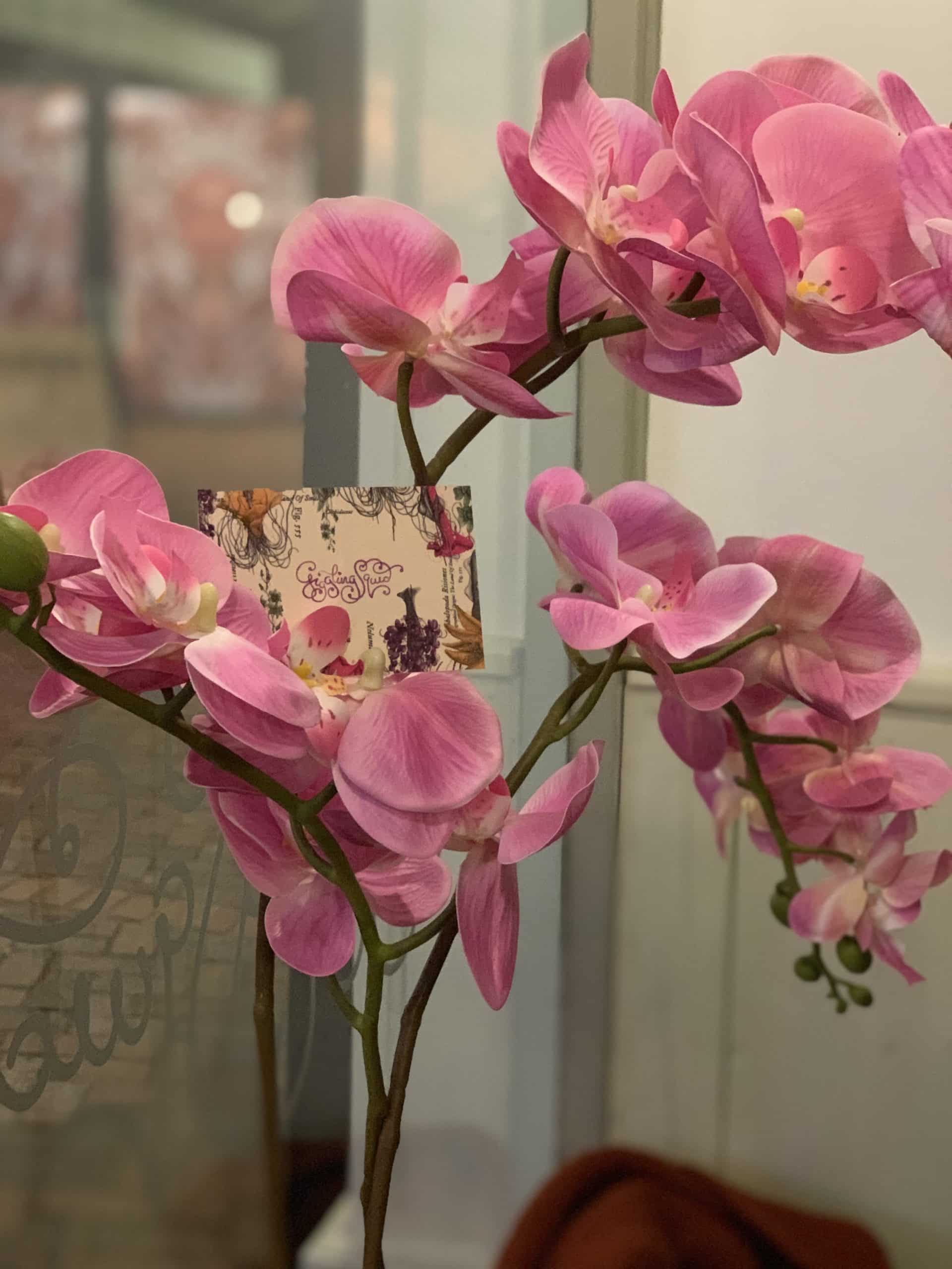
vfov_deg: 36.8
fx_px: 1907
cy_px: 634
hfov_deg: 28.0
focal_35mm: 52
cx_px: 476
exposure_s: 1/25
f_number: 2.4
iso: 640
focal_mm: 6
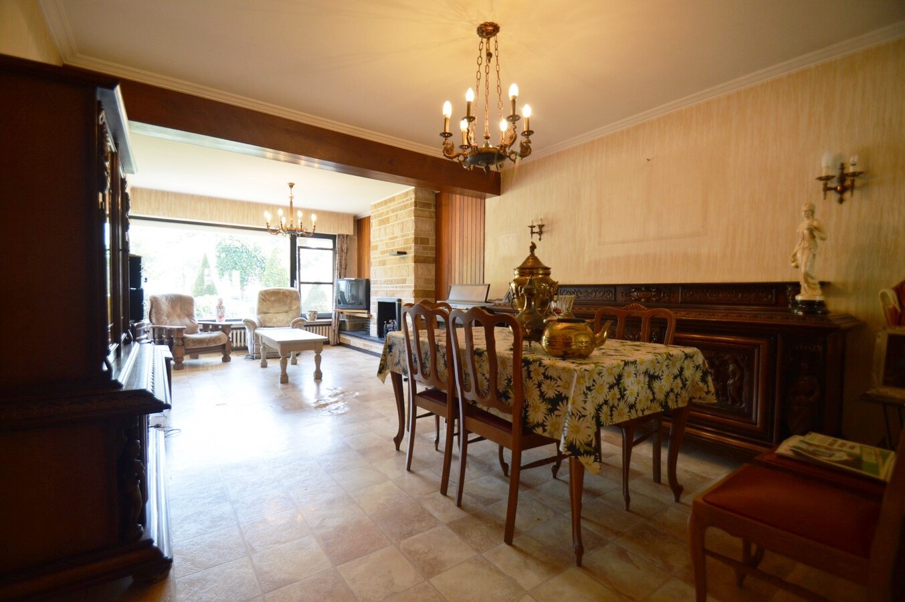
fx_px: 377
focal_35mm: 15
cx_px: 452
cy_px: 301
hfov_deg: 100.4
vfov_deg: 77.2
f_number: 3.5
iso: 450
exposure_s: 1/60
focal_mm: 10
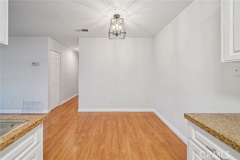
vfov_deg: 81.1
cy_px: 80
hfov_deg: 104.3
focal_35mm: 14
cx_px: 120
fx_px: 93
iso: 400
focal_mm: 14
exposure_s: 1/15
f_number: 9
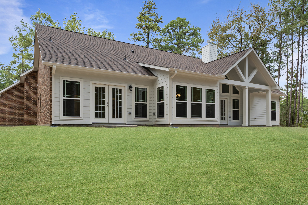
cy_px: 102
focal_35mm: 24
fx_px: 205
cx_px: 154
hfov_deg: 73.7
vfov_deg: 53.1
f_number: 5.6
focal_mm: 16
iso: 100
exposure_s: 1/100
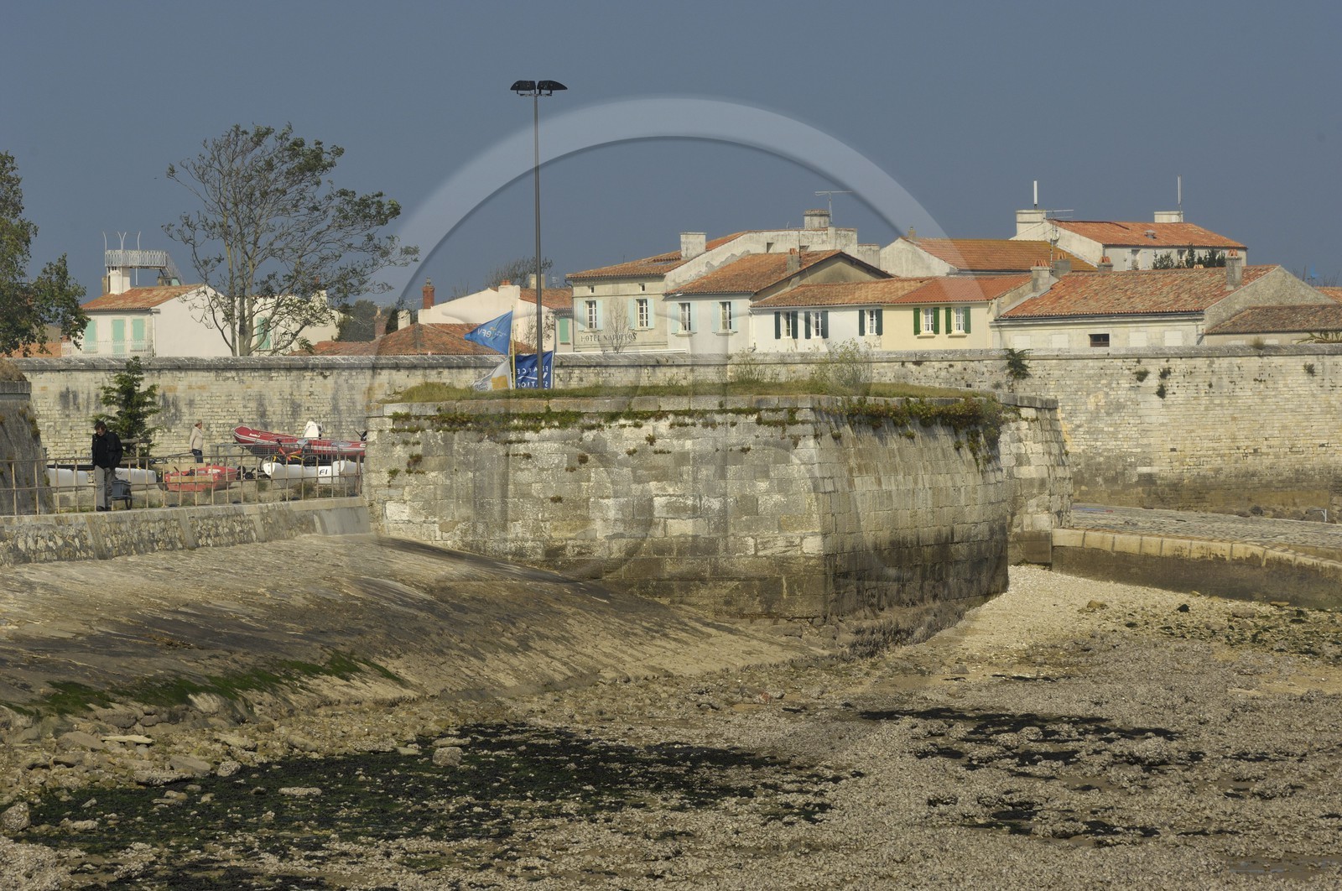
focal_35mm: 195
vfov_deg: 7.0
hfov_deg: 10.6
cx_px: 671
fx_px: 7259
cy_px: 446
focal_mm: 130
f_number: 11
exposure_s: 1/160
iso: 100
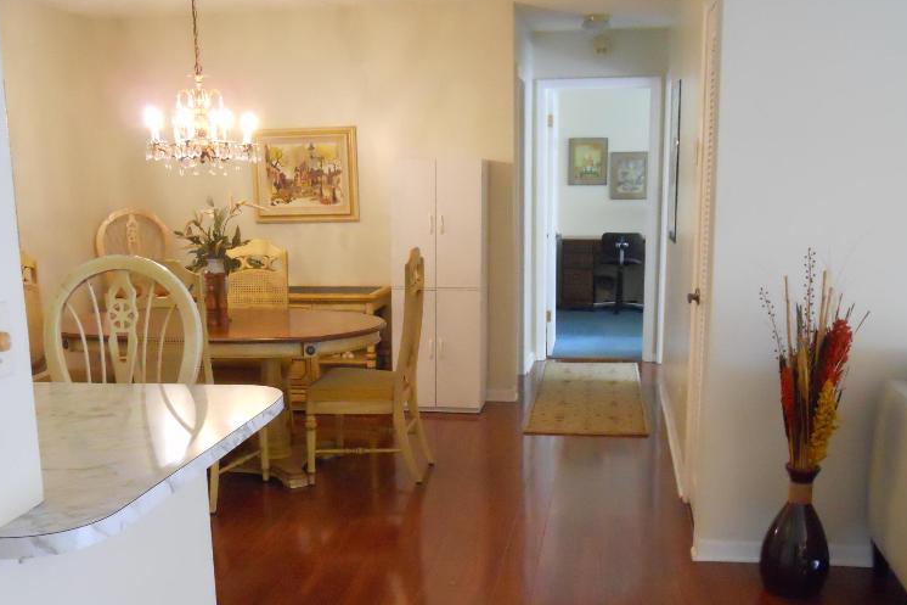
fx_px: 1007
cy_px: 400
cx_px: 438
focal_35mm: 40
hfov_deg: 48.5
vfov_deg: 33.1
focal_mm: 5
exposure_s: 1/80
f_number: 2.7
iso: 800
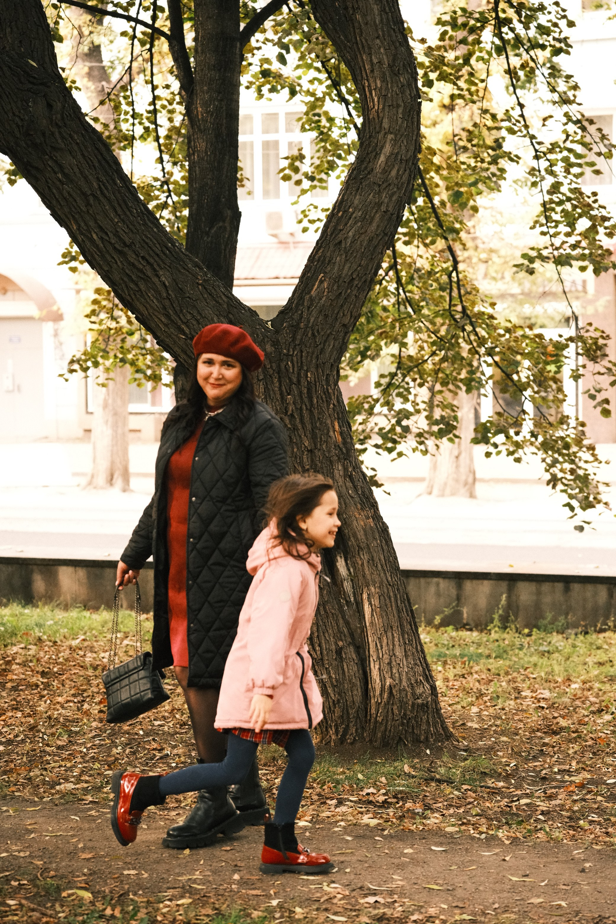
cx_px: 308
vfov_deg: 24.2
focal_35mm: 84
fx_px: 2156
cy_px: 462
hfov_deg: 16.3
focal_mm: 56
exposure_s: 1/3200
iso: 6400
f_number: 2.8
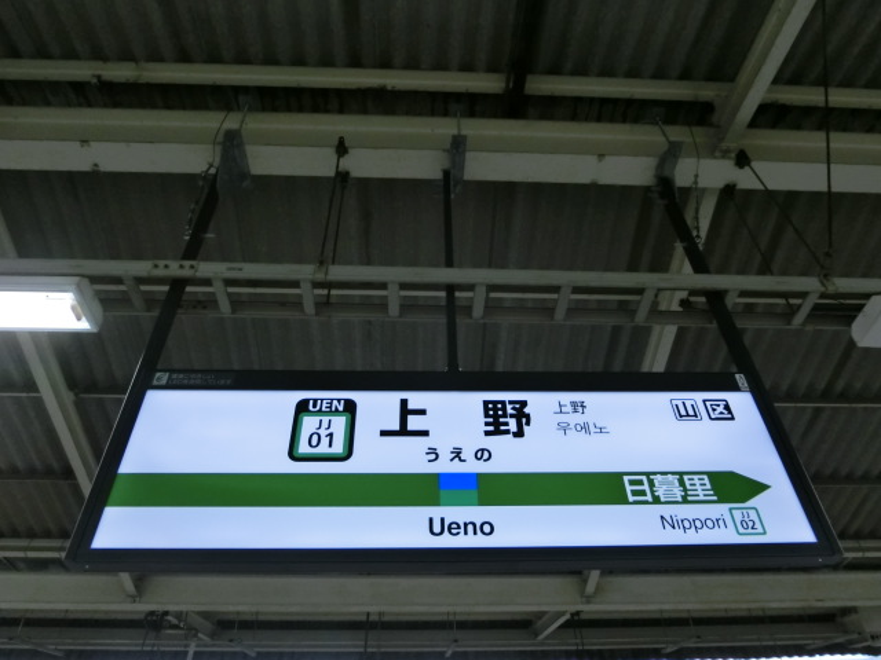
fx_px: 636
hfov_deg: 69.4
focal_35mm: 25
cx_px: 440
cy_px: 330
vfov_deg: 54.9
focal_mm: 4.5
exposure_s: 1/125
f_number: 3.5
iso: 200
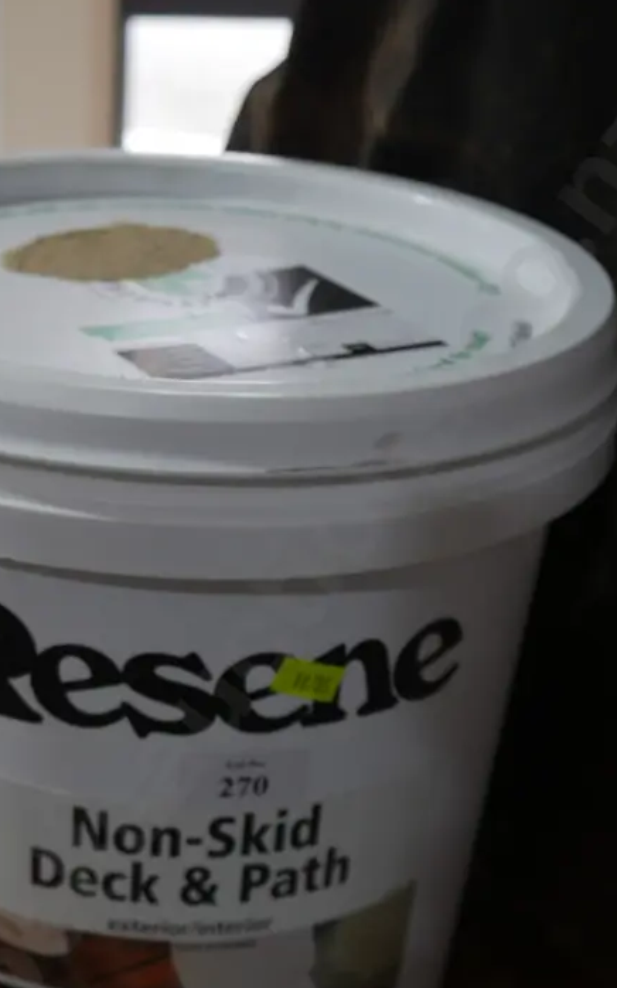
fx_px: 1507
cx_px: 220
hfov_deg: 23.1
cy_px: 696
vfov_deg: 35.7
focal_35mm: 56
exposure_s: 1/60
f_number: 4
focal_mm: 18
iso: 400
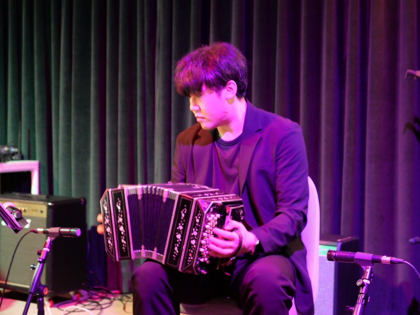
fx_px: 825
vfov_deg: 21.6
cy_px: 158
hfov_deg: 28.6
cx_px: 210
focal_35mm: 68
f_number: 2.8
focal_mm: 30.8
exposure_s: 1/15
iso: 1600
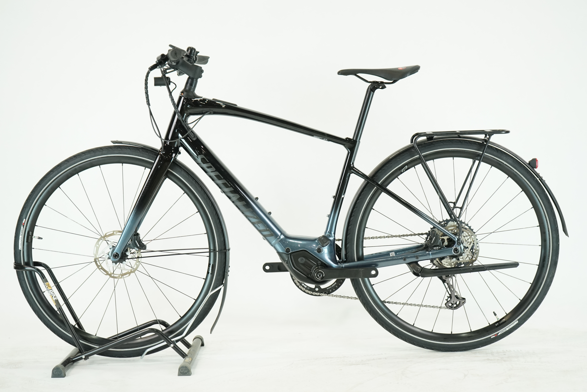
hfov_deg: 32.9
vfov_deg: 22.3
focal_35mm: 61
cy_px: 196
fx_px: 995
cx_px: 294
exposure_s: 1/200
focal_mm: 61
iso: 2000
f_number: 5.6
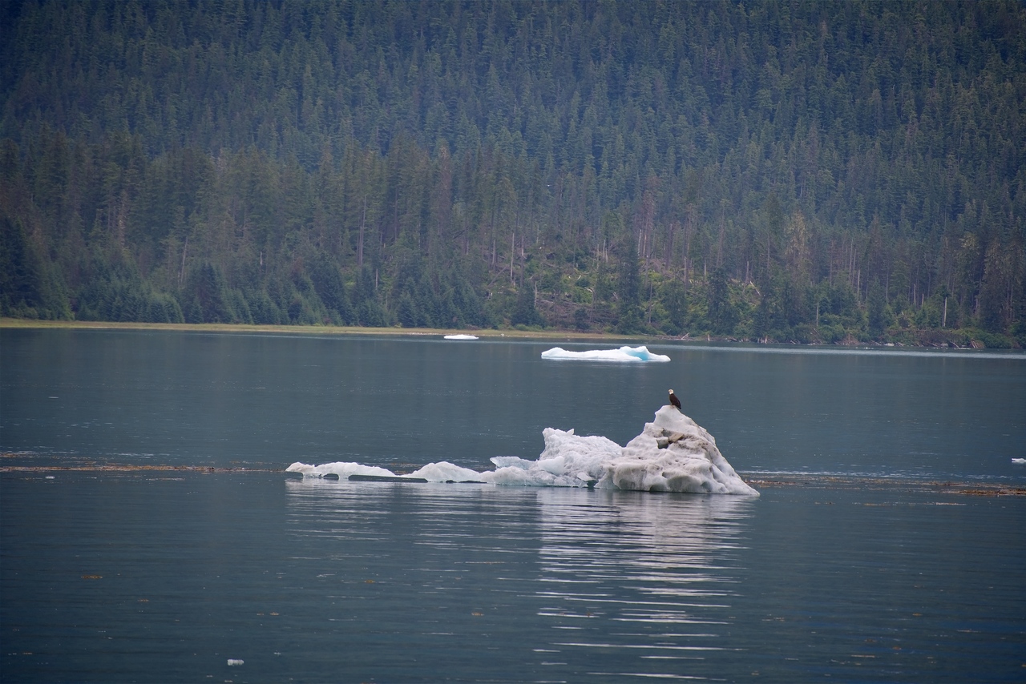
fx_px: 8551
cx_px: 513
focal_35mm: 300
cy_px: 342
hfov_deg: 6.9
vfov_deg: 4.6
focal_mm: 300
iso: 280
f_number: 5.6
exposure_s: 1/640
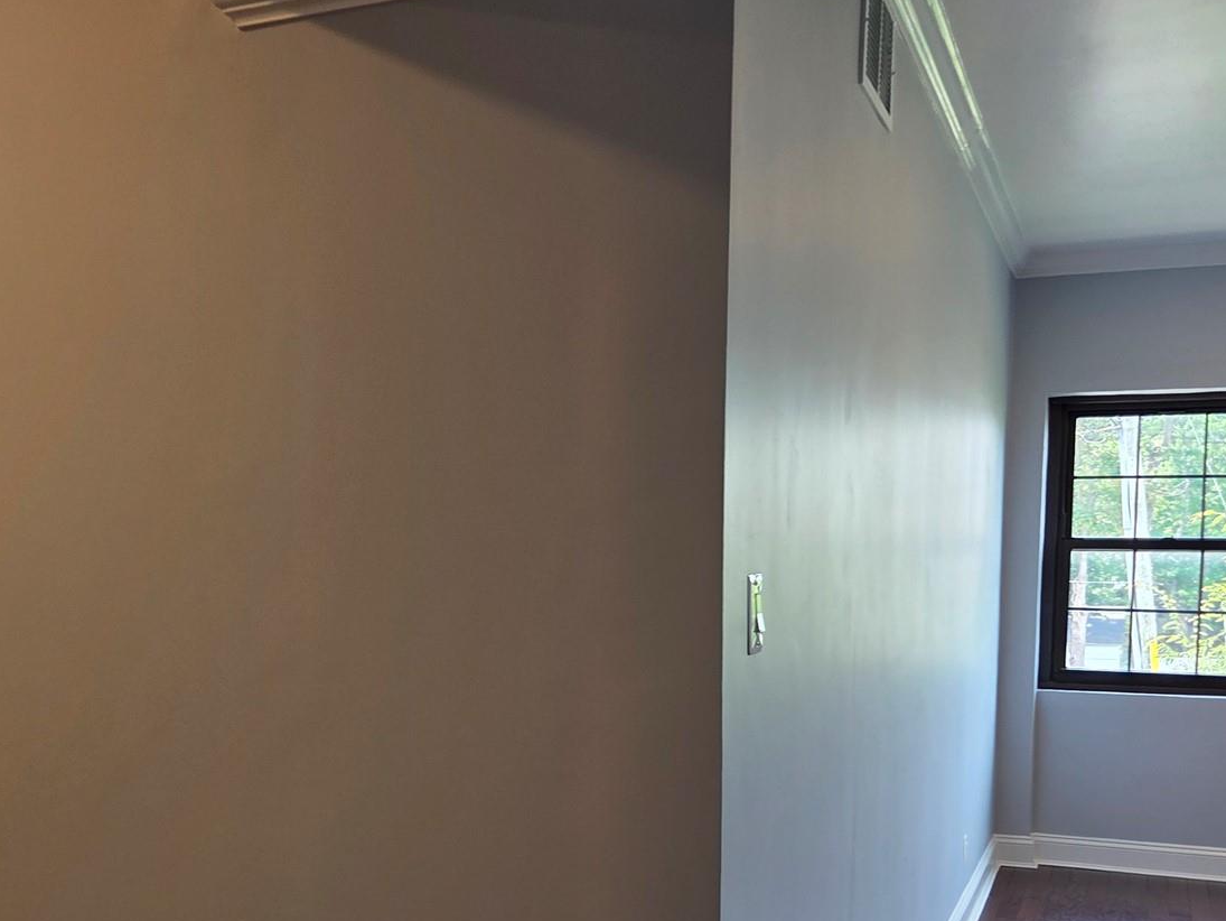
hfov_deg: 43.4
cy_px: 658
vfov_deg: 33.1
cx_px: 443
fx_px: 1523
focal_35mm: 43
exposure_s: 1/120
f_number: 1.8
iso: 50
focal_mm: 5.4
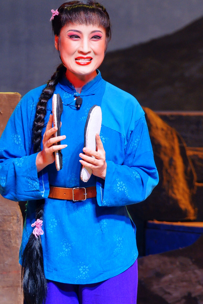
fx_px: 4295
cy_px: 138
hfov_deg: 2.7
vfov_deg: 4.1
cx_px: 95
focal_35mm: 508
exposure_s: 1/60
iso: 250
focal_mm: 300
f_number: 7.1
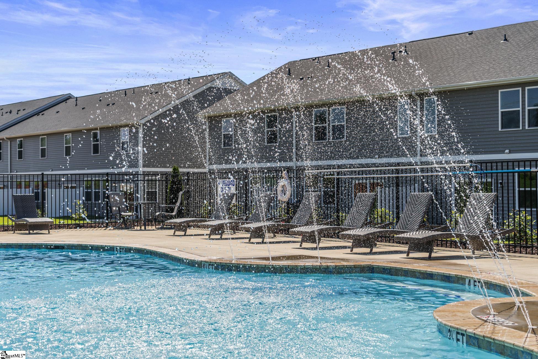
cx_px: 269
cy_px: 180
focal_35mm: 53
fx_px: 792
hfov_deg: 37.5
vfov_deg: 25.5
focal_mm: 53
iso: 100
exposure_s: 1/1000
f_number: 5.6
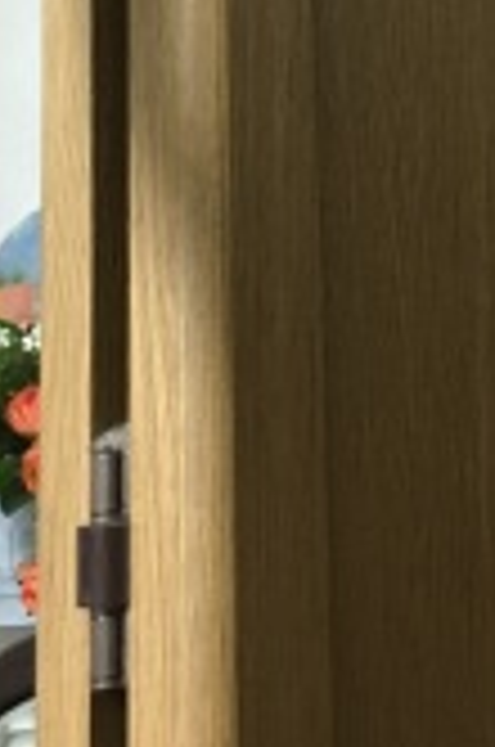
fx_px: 1885
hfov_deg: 14.6
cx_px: 533
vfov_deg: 21.4
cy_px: -40
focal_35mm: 91
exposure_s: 1/17
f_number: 2.2
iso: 200
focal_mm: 4.15
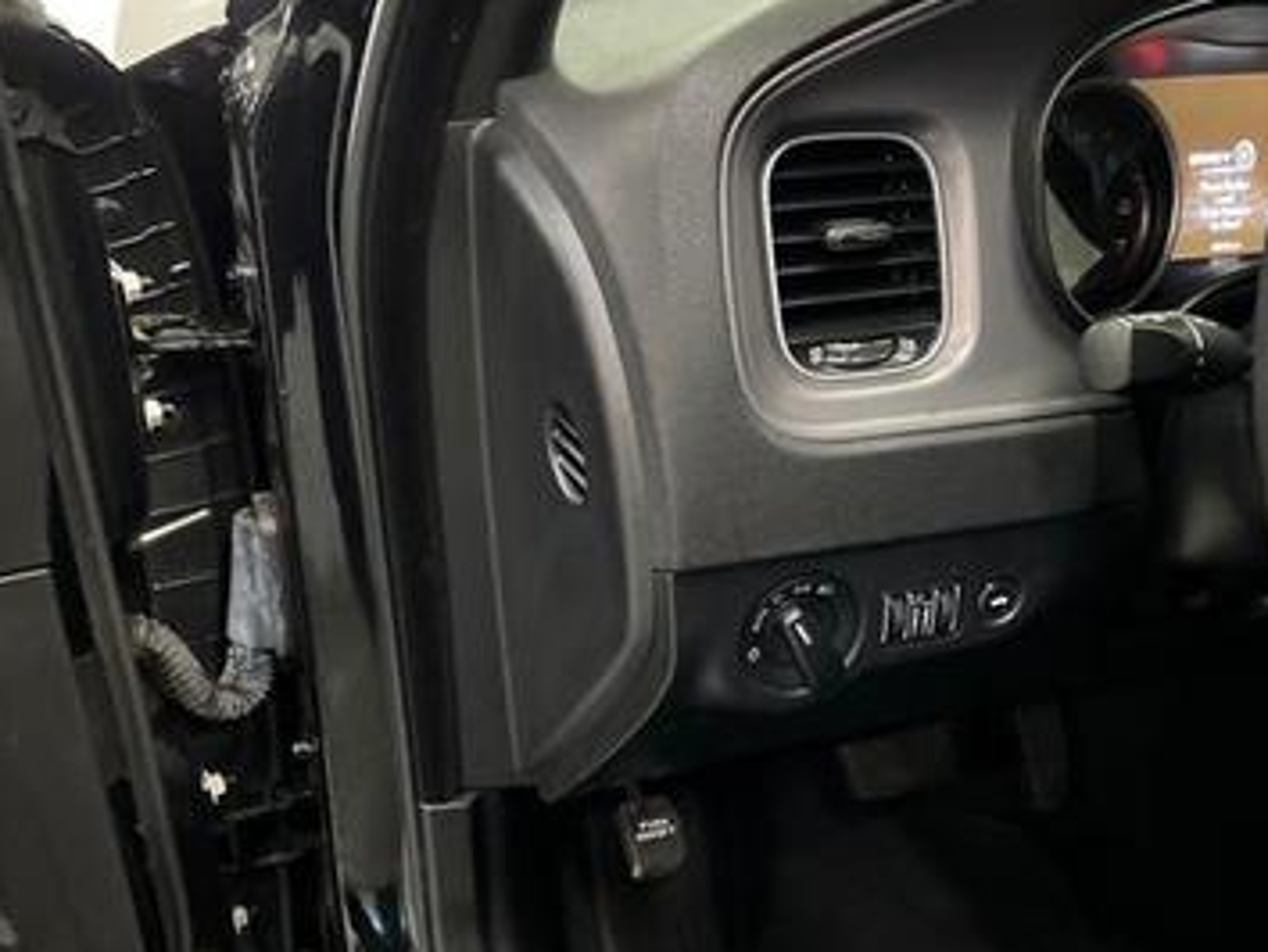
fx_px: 1356
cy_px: 608
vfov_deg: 38.4
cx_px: 749
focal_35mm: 37
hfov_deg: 49.9
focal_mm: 5.7
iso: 1000
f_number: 1.5
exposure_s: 1/30
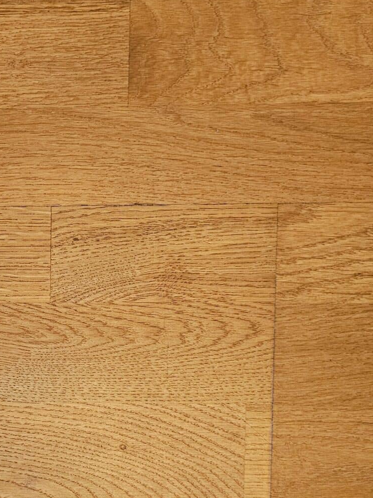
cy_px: 313
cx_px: -94
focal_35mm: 59
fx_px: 848
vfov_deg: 32.5
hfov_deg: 22.5
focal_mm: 6.3
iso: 800
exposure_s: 1/120
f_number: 1.7
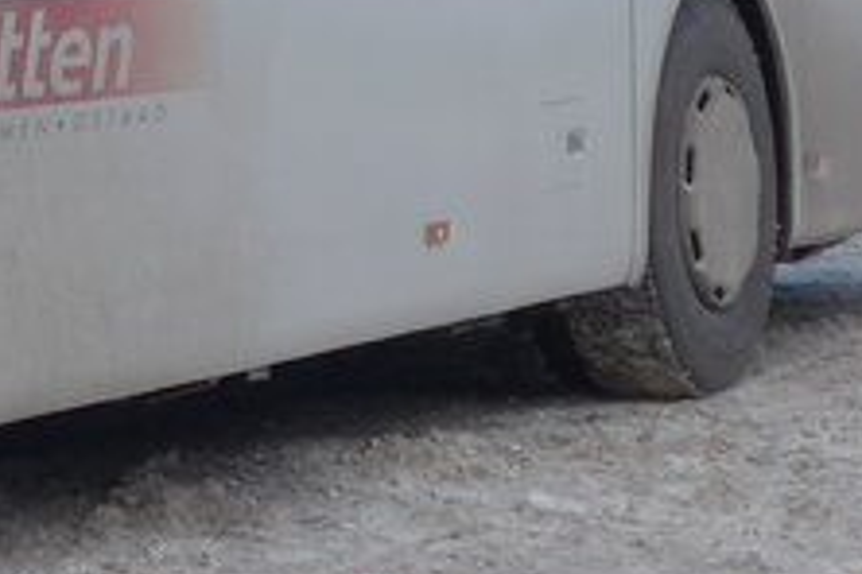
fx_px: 5914
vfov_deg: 5.5
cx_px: -796
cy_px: -543
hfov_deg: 8.0
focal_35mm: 247
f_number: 2.8
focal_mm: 9
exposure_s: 1/500
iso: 80
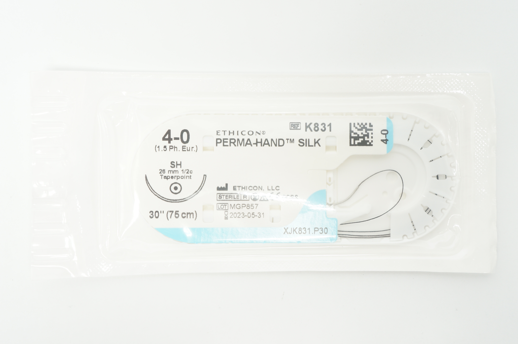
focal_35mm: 48
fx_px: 690
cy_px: 172
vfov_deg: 28.0
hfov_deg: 41.2
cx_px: 259
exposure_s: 1/15
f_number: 8
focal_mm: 32
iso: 400
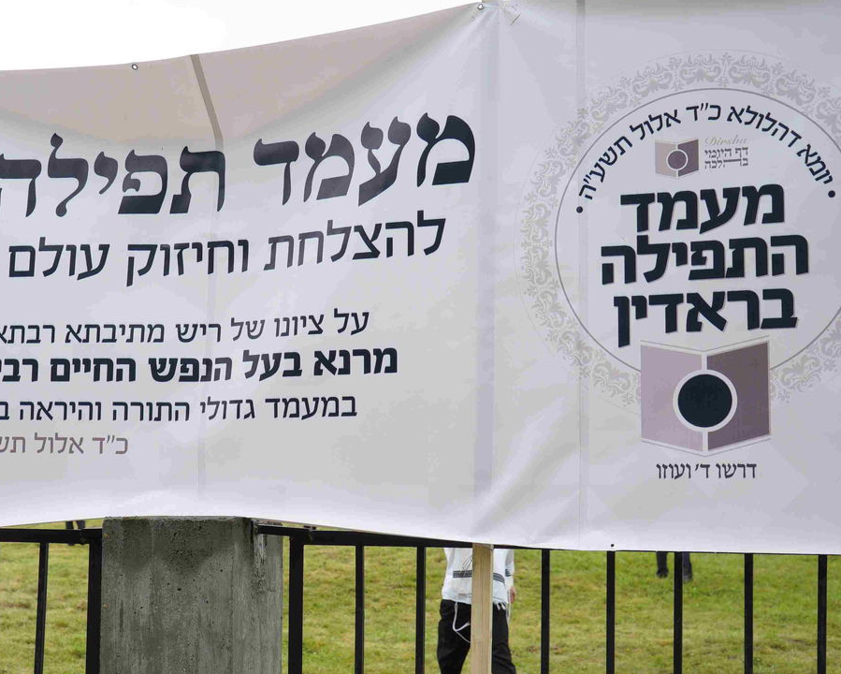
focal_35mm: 57
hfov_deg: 32.6
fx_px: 1419
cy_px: 418
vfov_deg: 26.6
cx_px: 255
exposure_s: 1/200
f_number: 4.5
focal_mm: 39
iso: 100
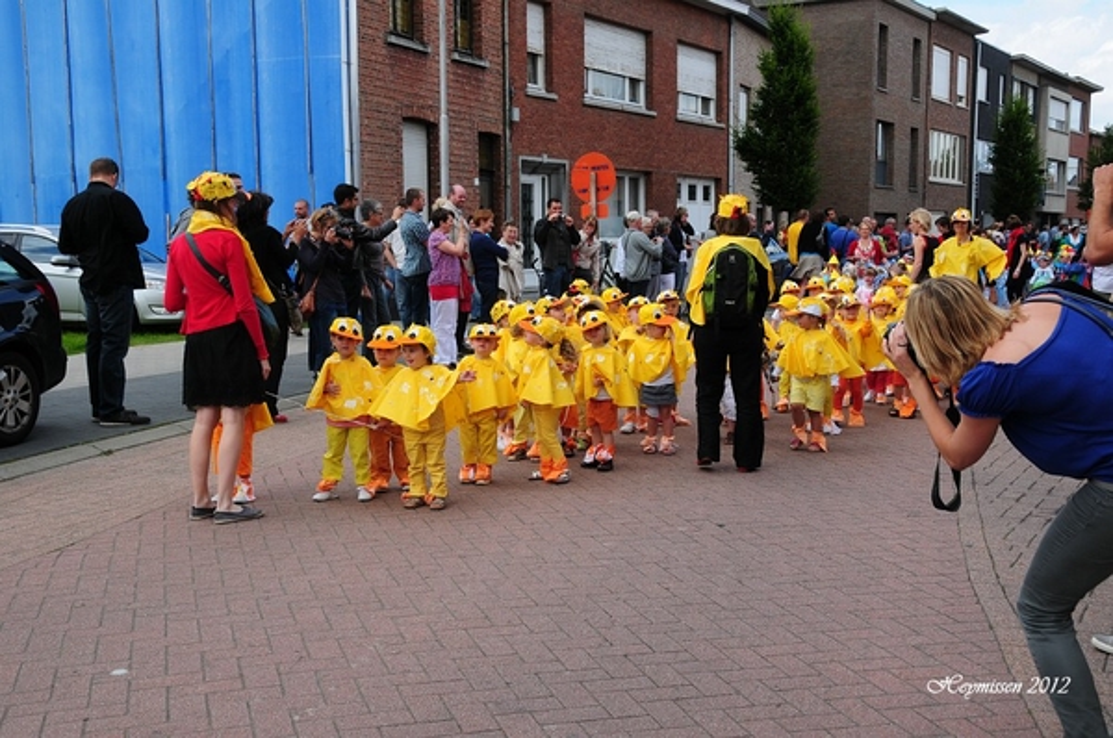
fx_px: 1343
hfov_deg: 45.0
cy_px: 369
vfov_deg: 30.7
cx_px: 556
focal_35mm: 44
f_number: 8
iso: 200
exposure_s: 1/250
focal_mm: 29
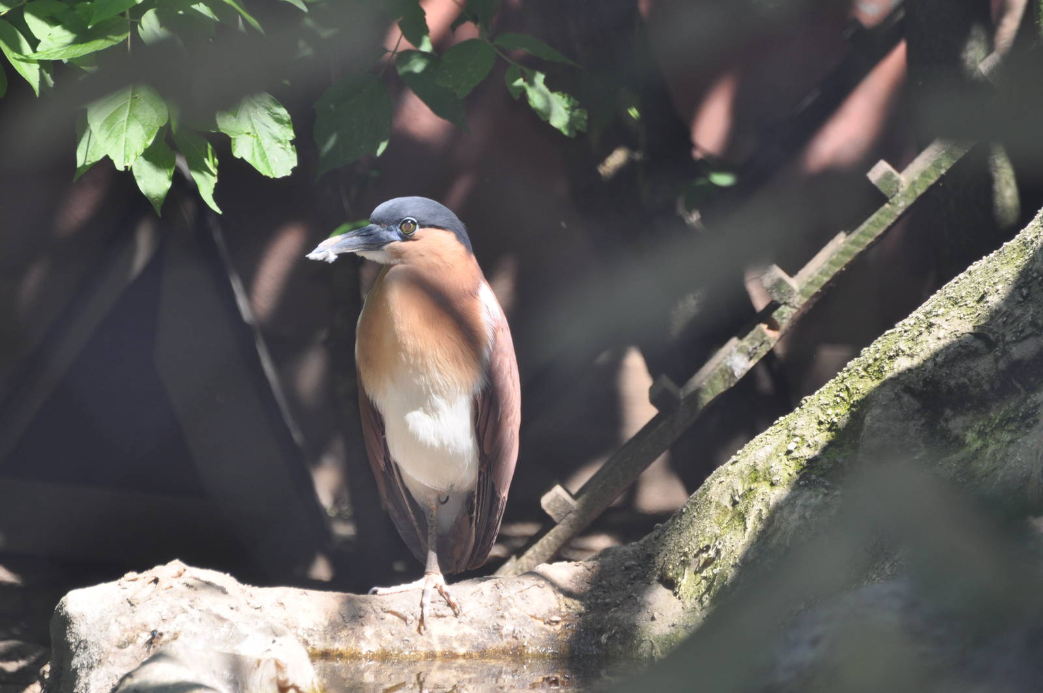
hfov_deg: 4.6
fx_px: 13023
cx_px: 522
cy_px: 346
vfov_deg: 3.0
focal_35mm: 450
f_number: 5.6
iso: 280
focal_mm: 300
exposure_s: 1/200
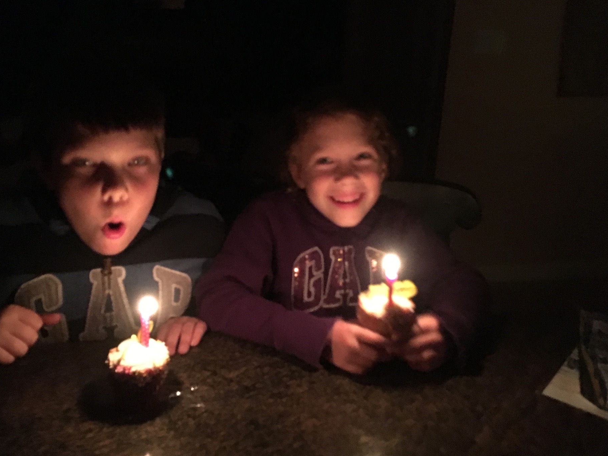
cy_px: 219
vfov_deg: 44.1
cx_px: 280
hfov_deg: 56.8
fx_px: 562
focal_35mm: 32
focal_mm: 4.15
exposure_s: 1/15
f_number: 2.2
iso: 1000
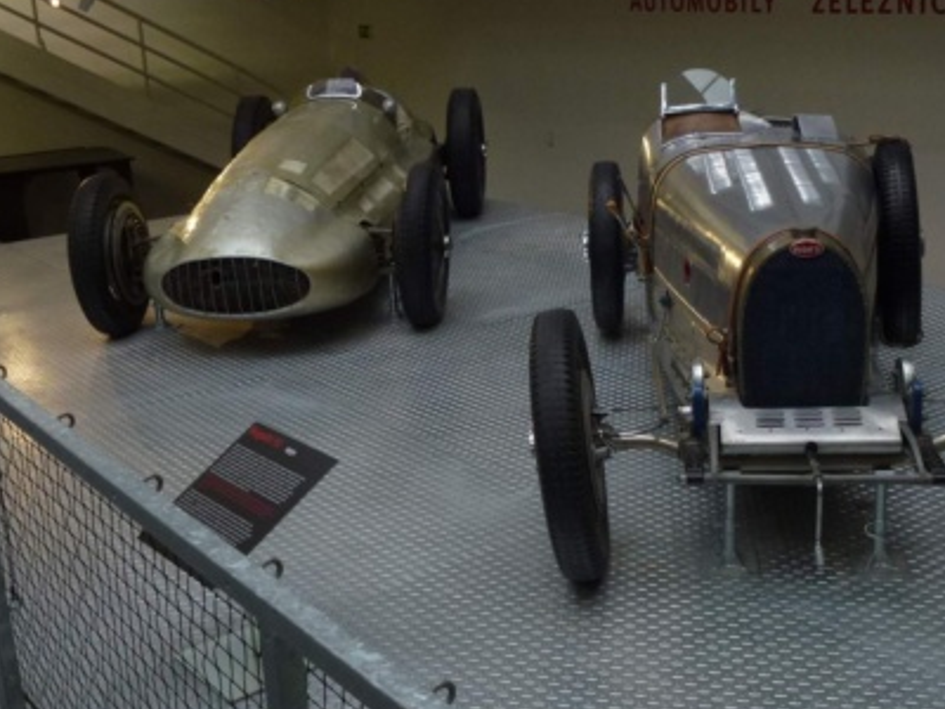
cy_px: 332
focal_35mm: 45
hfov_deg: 41.9
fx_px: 1228
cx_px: 562
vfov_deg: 32.2
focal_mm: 6.4
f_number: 3.7
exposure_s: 1/30
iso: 200
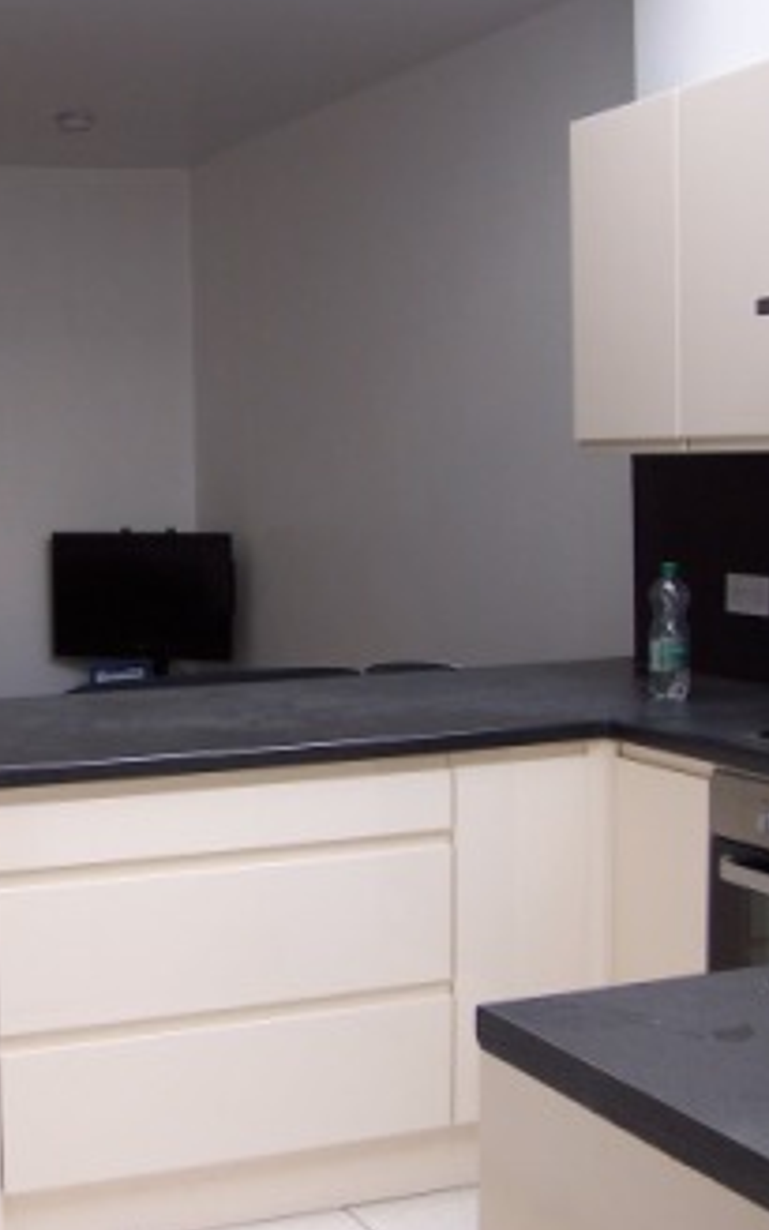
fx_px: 1844
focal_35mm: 55
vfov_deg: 36.9
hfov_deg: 23.1
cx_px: 120
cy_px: 615
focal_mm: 6.3
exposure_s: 1/45
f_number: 2.8
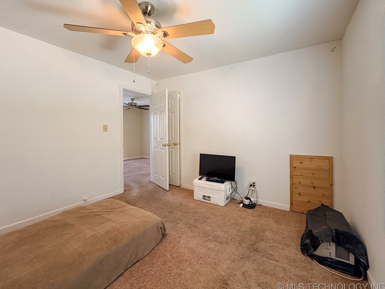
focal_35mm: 15
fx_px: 167
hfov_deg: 98.1
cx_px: 203
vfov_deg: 81.7
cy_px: 141
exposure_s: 1/60
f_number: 2.2
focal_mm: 2.22
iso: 400
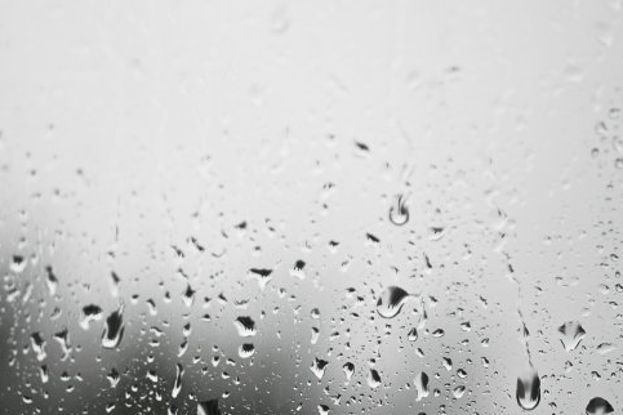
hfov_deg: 21.5
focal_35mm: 95
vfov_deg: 14.4
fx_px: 1644
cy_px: 236
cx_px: 294
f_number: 1.8
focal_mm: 50
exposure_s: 1/350
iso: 100
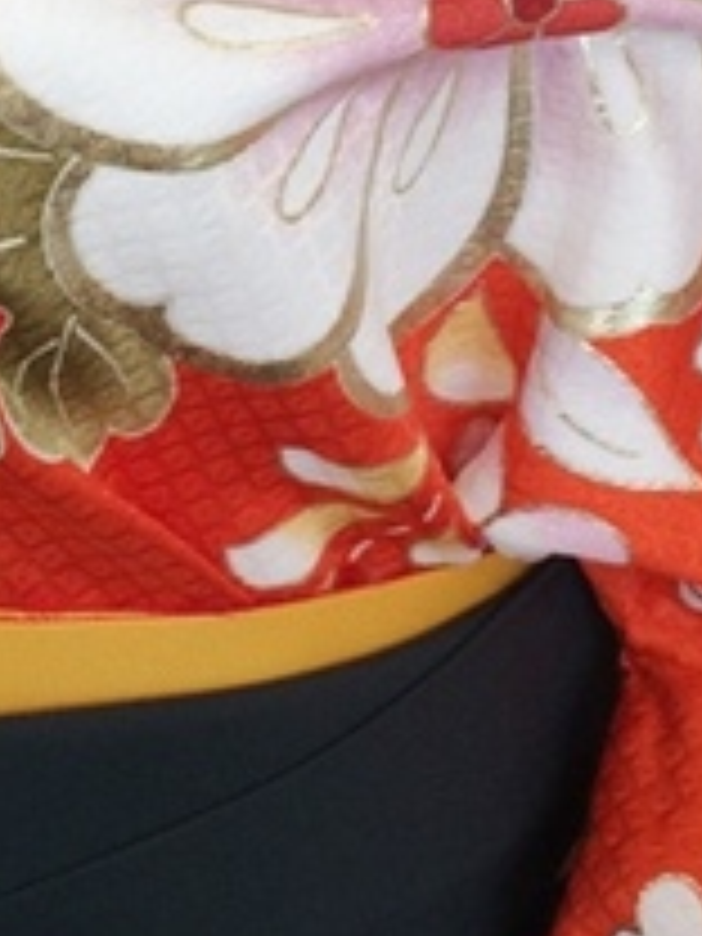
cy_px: 115
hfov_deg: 14.5
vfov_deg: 19.0
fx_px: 2758
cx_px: 223
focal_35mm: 102
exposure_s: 1/30
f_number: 2.2
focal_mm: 4.15
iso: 40
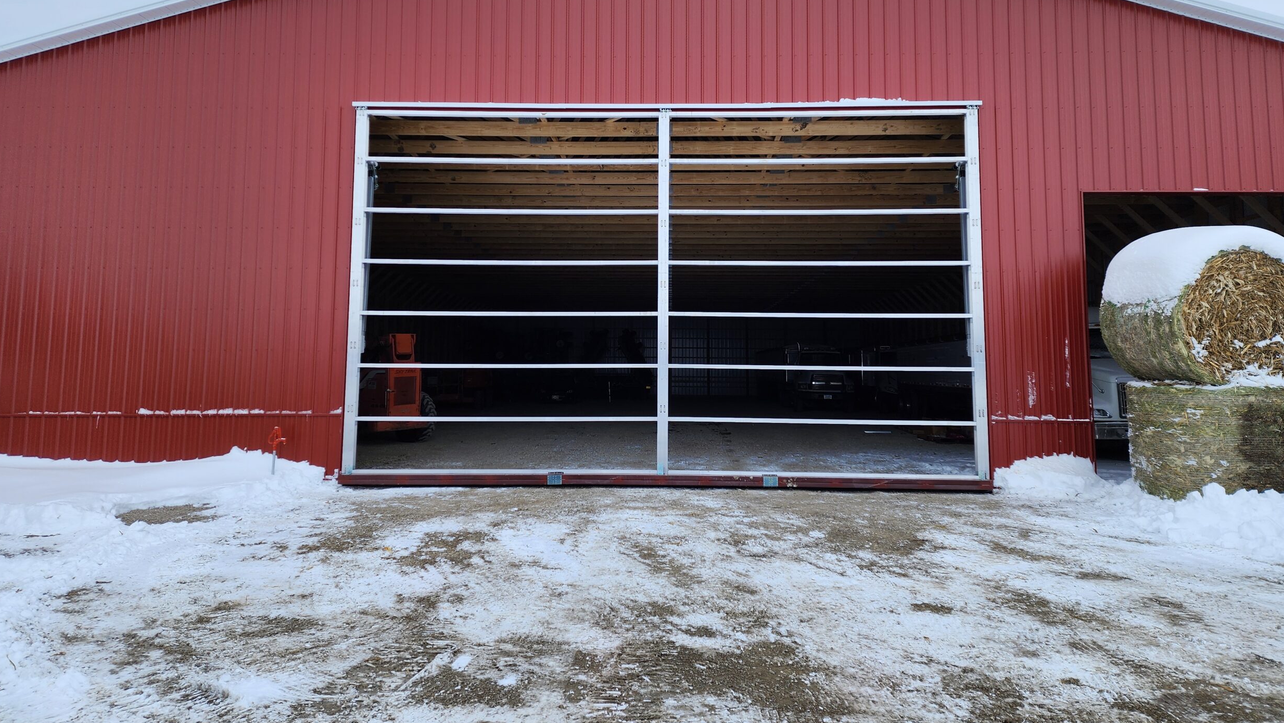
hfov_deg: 71.9
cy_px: 285
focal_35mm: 26
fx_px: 885
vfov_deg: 44.1
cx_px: 651
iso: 25
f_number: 1.8
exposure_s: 1/180
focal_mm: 6.4
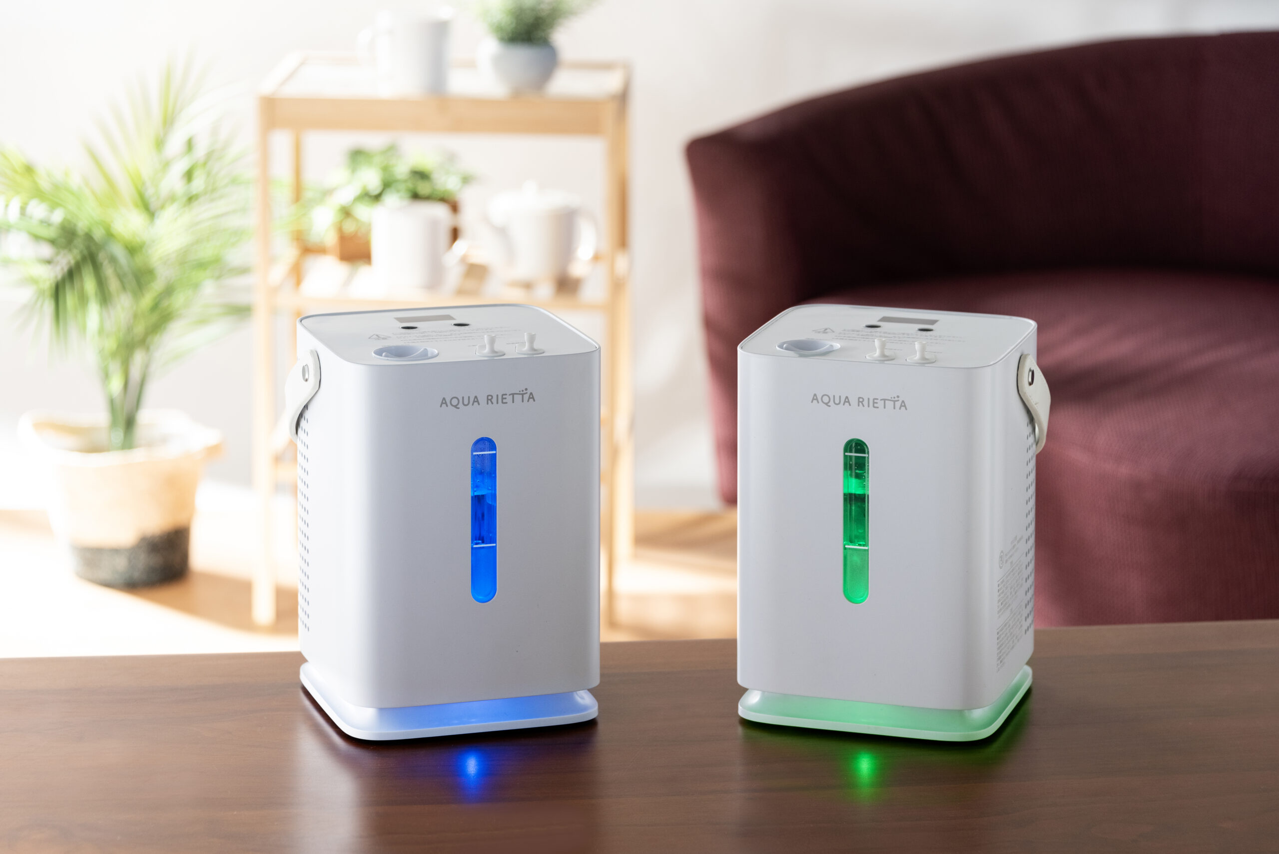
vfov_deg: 13.1
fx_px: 3732
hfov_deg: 19.4
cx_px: 640
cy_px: 427
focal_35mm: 105
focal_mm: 105
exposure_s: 1/30
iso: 400
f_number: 5.6
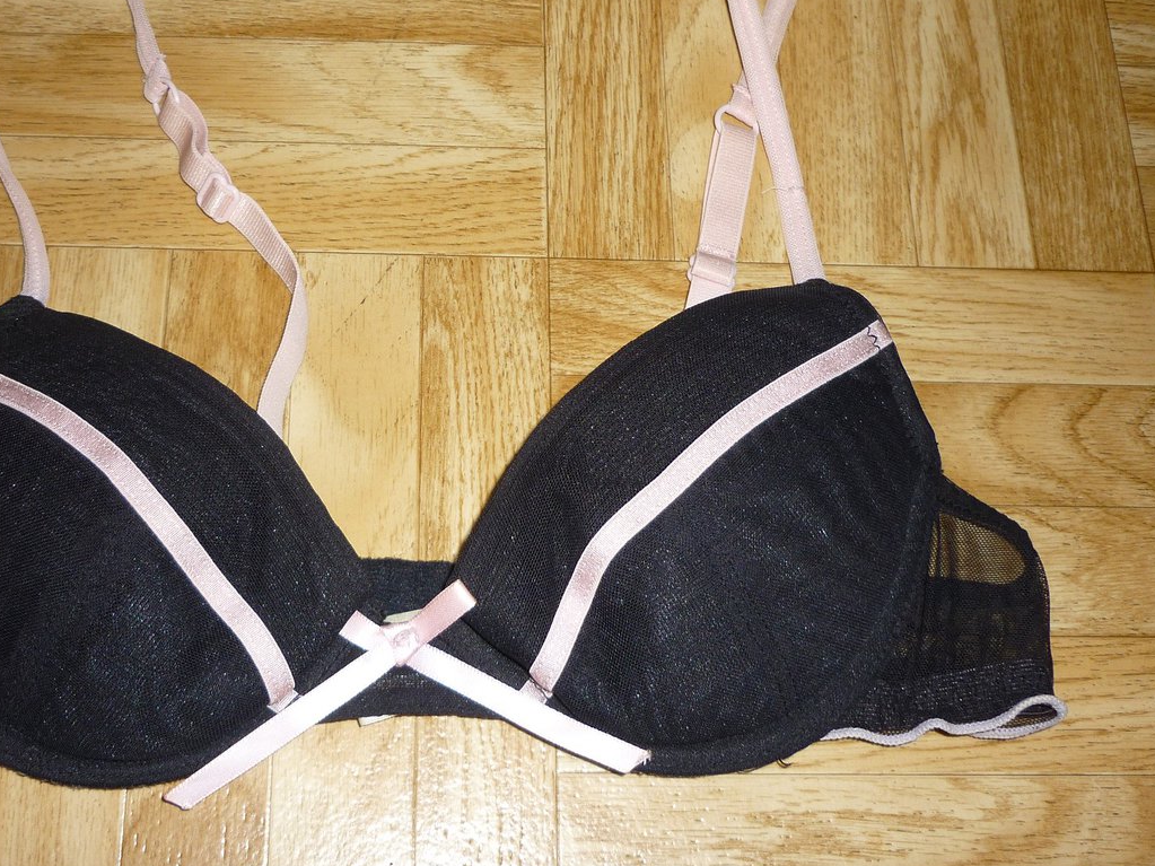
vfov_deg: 33.5
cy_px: 357
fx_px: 1435
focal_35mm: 43
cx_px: 450
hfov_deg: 43.6
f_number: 2.8
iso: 100
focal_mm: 5.5
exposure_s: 1/30
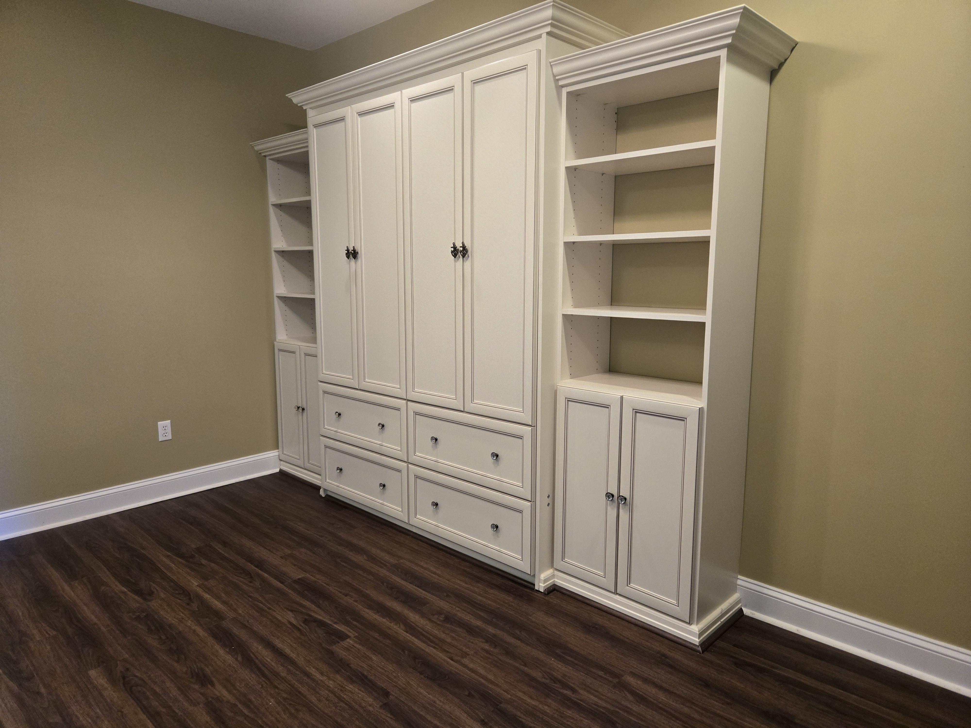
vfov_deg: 58.9
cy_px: 364
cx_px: 486
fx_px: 645
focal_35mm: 23
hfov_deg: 73.9
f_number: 1.8
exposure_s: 1/120
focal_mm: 5.4
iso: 500
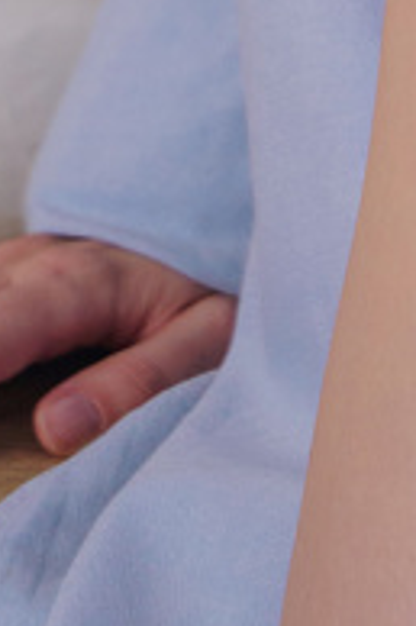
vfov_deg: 3.7
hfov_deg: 2.5
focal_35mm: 541
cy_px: -1571
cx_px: 1098
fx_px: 9393
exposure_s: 1/125
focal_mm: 75
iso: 250
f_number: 4
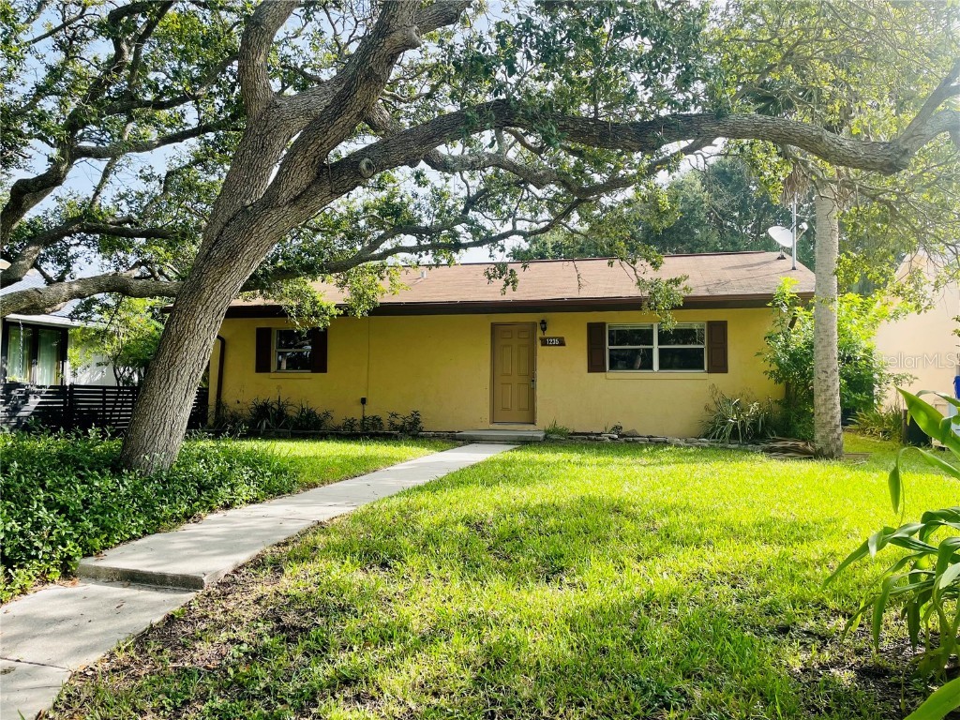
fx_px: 721
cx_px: 480
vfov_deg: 53.1
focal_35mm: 26
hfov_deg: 67.3
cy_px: 360
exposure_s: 1/917
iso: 32
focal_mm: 4.2
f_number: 1.6
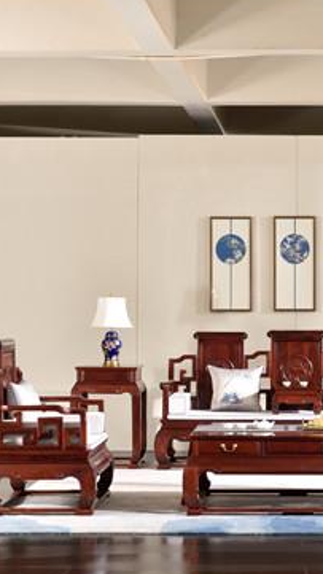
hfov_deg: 13.8
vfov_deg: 24.5
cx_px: 294
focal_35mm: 87
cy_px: 304
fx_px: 1325
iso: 100
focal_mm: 50
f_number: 11
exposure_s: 4
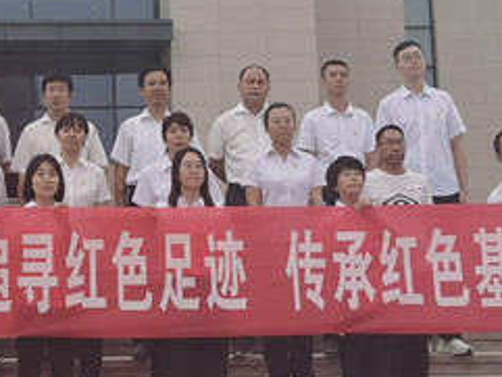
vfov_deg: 15.1
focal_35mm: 97
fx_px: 1407
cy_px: 37
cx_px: 62
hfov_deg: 19.9
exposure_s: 1/914
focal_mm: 5.58
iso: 50
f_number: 1.8
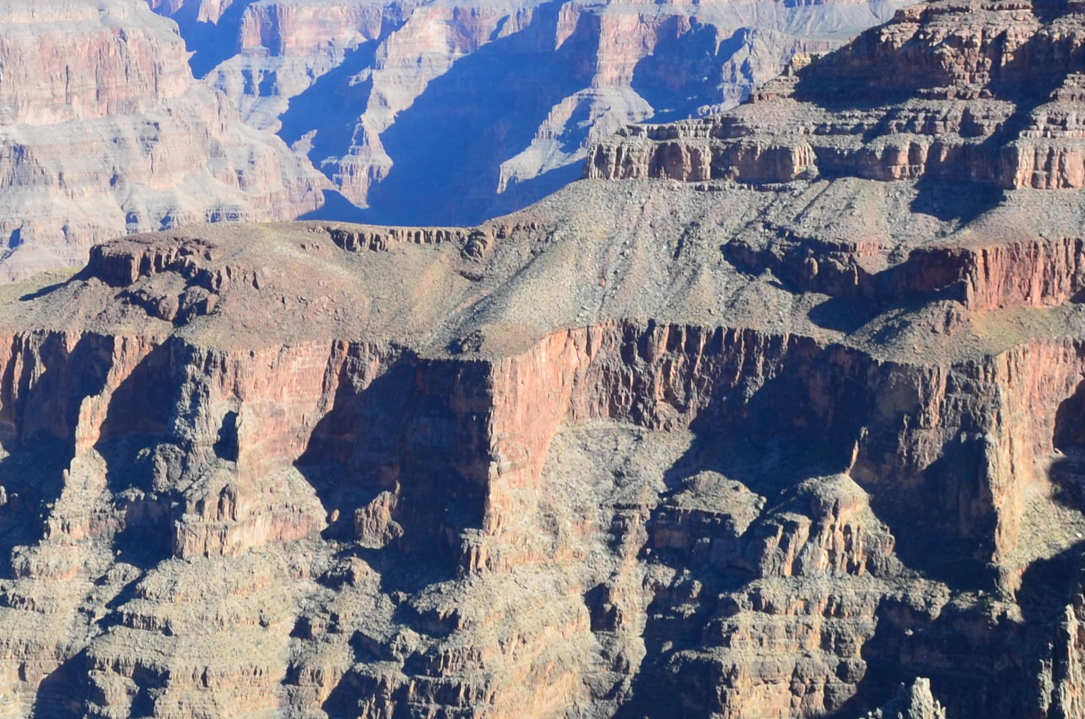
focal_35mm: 85
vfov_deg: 15.8
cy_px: 106
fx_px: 2556
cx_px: 383
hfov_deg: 23.9
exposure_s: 1/125
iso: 125
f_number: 11
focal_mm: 22
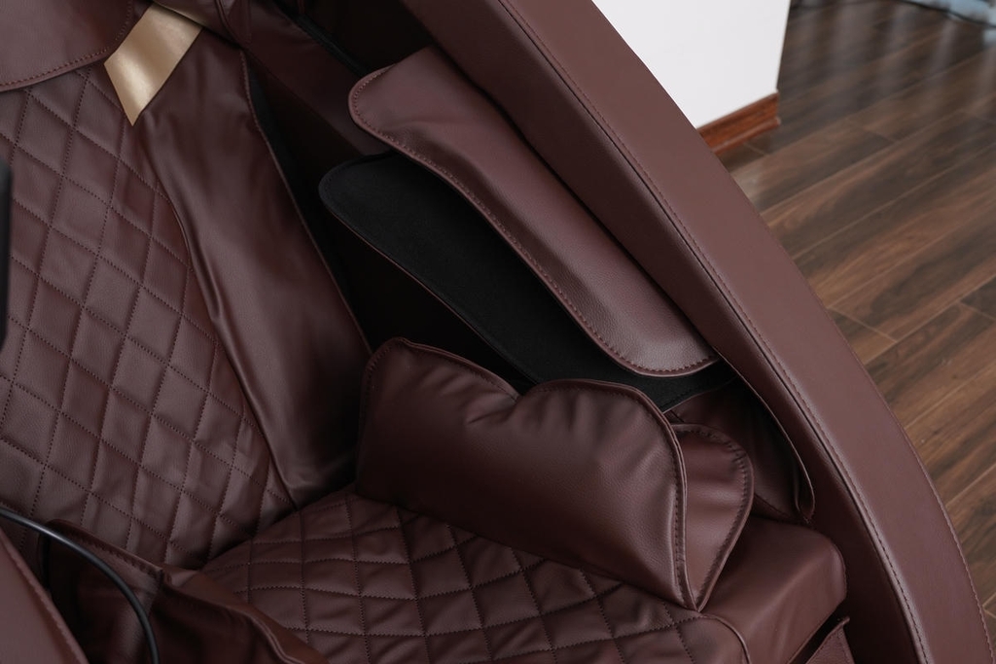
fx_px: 1328
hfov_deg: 41.1
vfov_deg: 28.1
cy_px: 332
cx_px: 498
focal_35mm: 48
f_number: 5.6
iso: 250
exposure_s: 1/125
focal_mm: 32
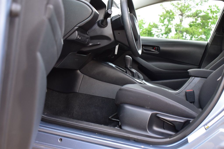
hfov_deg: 42.3
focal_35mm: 46
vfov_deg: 28.9
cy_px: 74
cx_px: 112
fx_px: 289
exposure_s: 1/15
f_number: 6.3
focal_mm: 31
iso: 560
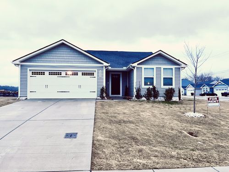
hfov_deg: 67.3
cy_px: 86
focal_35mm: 26
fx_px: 172
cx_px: 114
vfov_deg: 53.1
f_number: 1.6
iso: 64
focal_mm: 5.1
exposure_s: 1/19
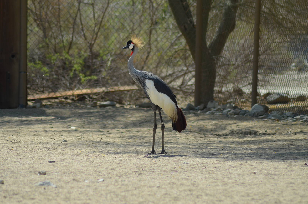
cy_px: 102
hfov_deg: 6.0
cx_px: 154
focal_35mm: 345
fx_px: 2946
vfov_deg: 4.0
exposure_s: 1/2000
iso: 400
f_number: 5.6
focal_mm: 230
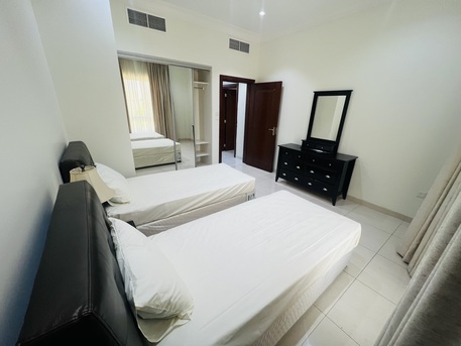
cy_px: 173
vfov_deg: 89.9
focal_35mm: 13
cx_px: 230
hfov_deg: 106.2
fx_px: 173
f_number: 1.8
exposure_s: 1/50
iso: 125
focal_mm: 1.57
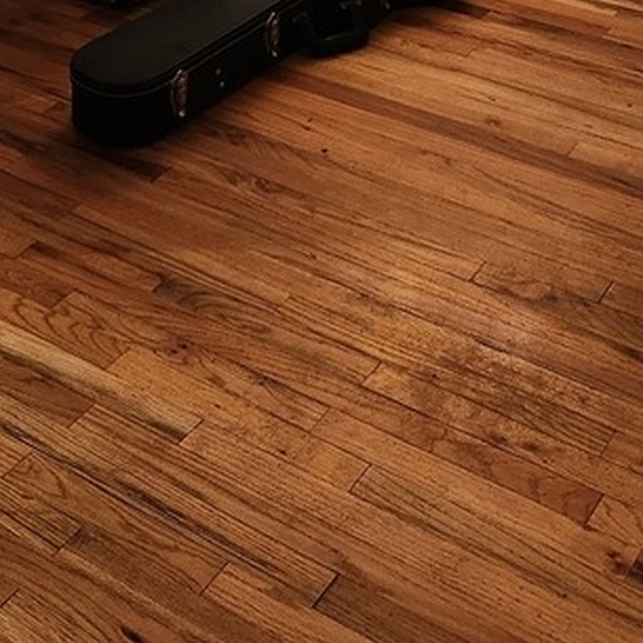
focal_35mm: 72
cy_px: -407
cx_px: 124
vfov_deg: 19.7
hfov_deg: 23.6
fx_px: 1513
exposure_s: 1/120
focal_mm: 5.4
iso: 320
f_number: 1.8
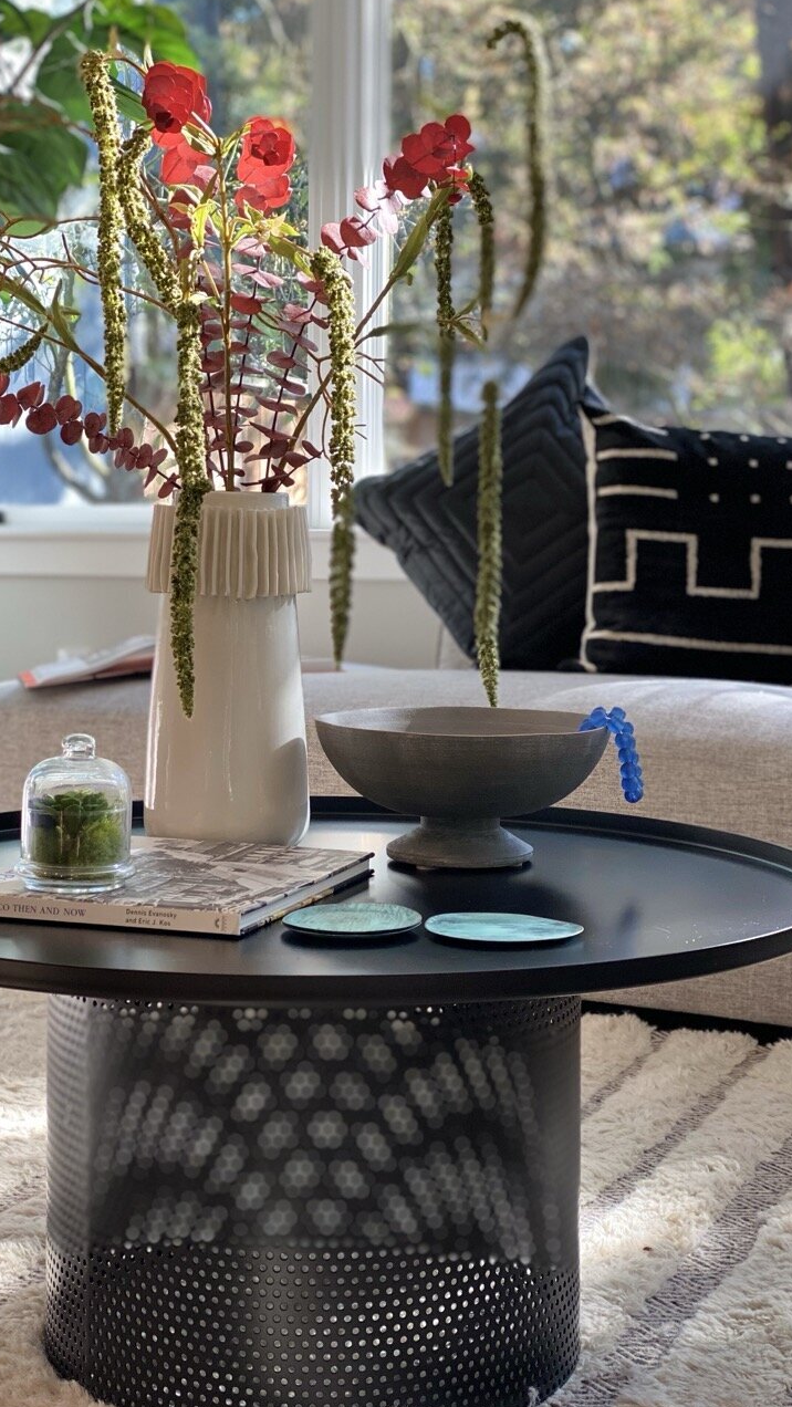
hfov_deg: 21.1
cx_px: 301
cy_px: 705
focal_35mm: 57
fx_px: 2127
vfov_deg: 36.6
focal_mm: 6
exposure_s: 1/120
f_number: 2
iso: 100
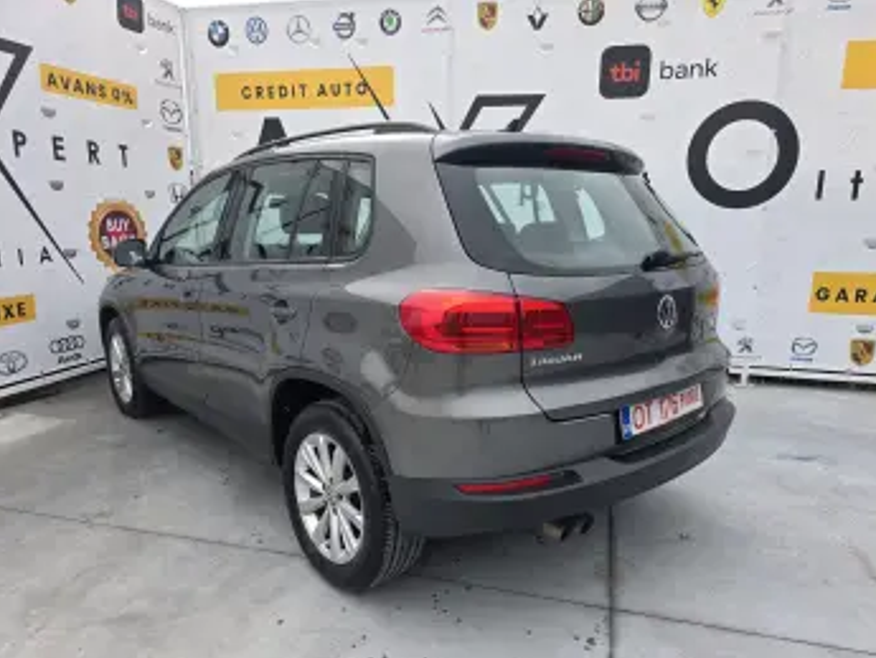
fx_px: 608
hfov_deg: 71.6
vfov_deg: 56.8
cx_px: 452
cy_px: 340
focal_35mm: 24
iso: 50
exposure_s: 1/180
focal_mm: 6.3
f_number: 1.7
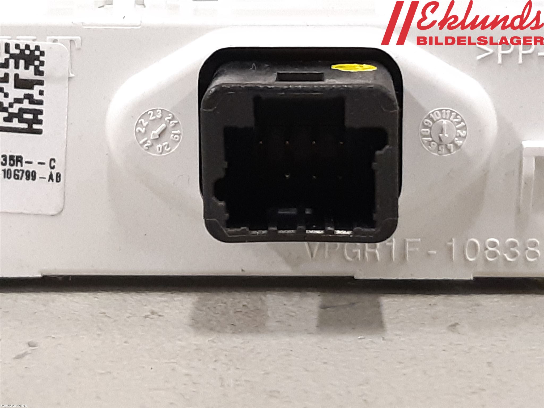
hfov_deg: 67.3
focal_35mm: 26
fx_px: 409
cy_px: 204
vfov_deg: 53.1
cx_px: 272
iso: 250
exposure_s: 1/50
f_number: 1.7
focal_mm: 3.93
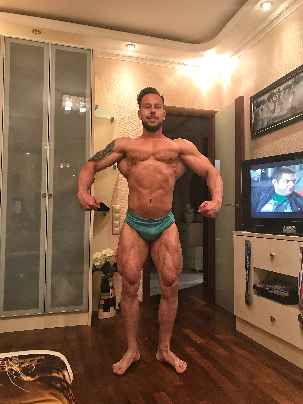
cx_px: 152
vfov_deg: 63.4
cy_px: 202
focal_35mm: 28
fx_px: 327
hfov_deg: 49.7
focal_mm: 3.99
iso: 80
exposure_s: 1/17
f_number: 1.8
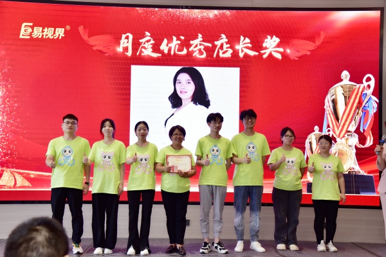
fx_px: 472
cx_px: 193
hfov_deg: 44.5
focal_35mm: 44
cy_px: 128
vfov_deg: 30.5
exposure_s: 1/125
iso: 1000
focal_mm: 44
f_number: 5
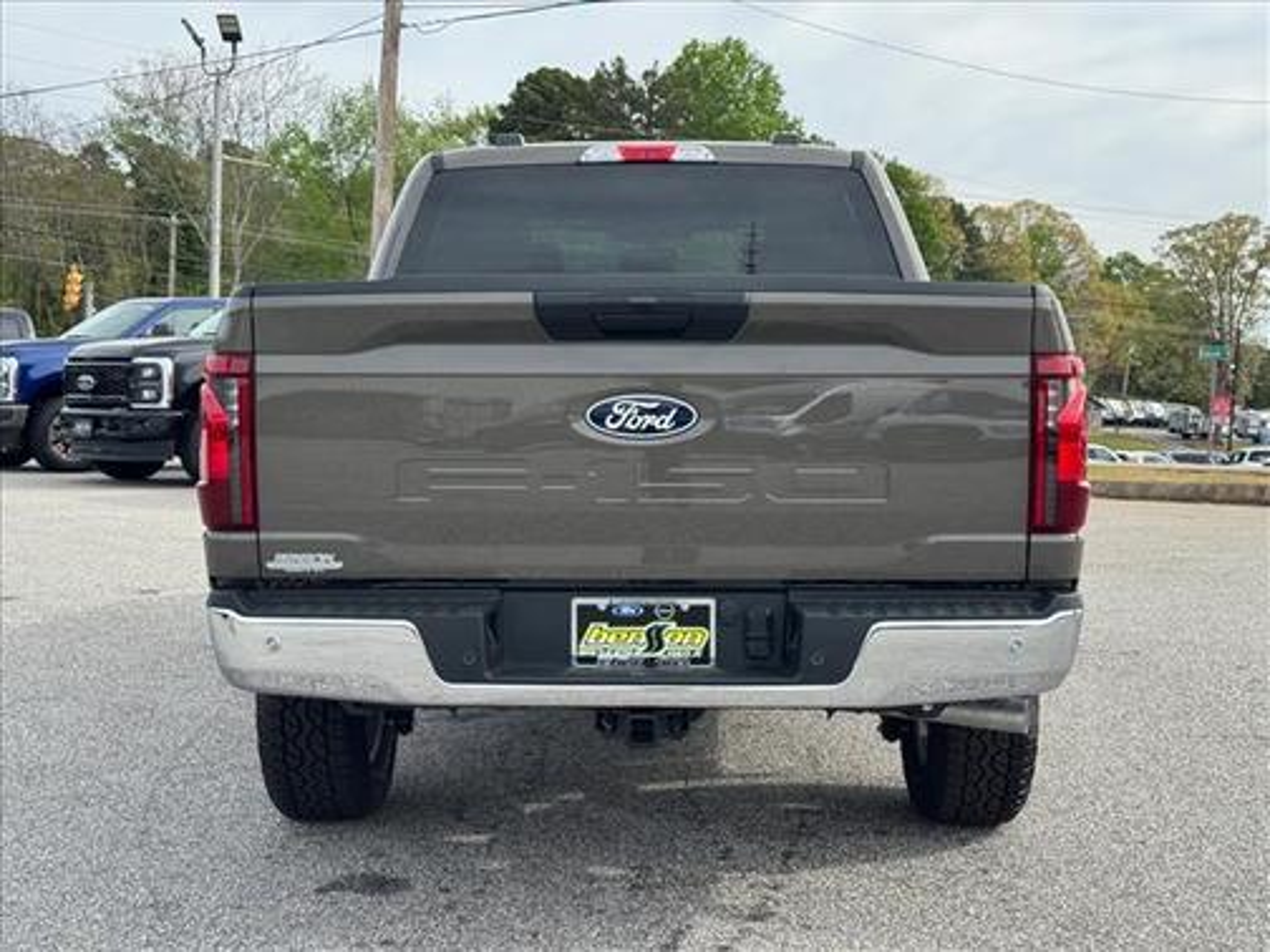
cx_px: 635
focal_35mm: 48
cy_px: 476
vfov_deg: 30.3
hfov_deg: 39.7
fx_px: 1761
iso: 64
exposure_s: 1/1597
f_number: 1.78
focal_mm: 6.76
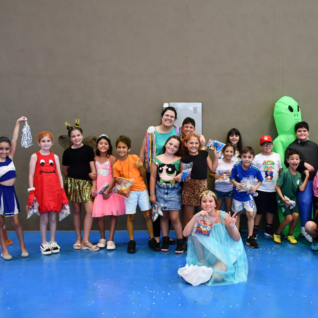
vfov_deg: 39.2
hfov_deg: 38.9
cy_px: 161
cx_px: 198
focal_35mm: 43
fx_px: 447
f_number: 3.5
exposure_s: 1/160
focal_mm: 22
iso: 800
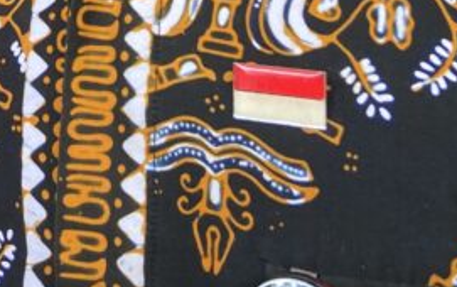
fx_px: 1297
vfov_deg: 11.4
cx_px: -37
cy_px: -275
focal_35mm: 104
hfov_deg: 19.2
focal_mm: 4.25
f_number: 1.8
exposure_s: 1/100
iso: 80
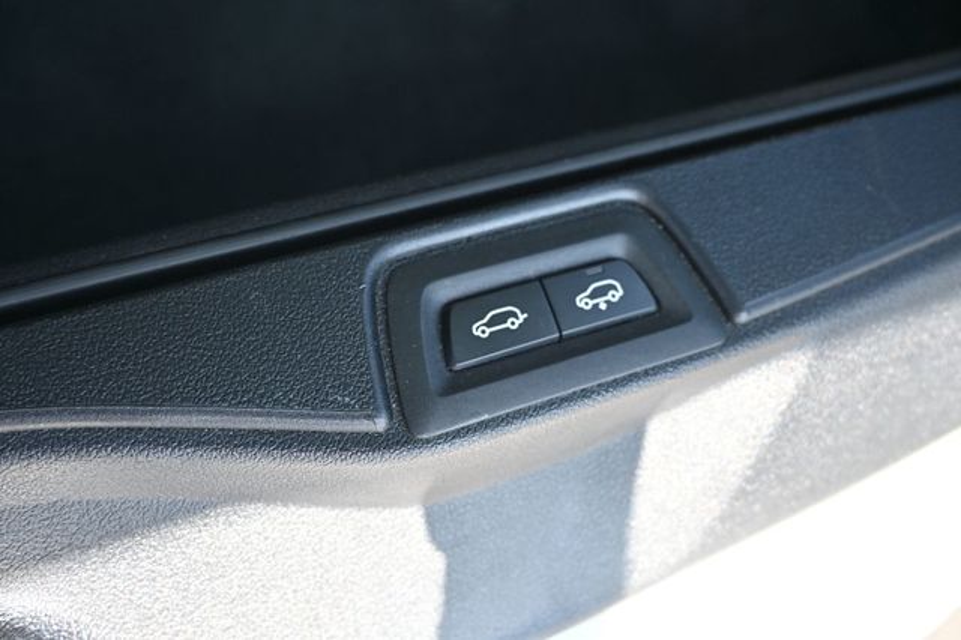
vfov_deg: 42.6
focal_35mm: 31
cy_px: 320
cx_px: 480
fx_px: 820
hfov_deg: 60.7
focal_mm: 20.5
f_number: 3.8
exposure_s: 1/200
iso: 400
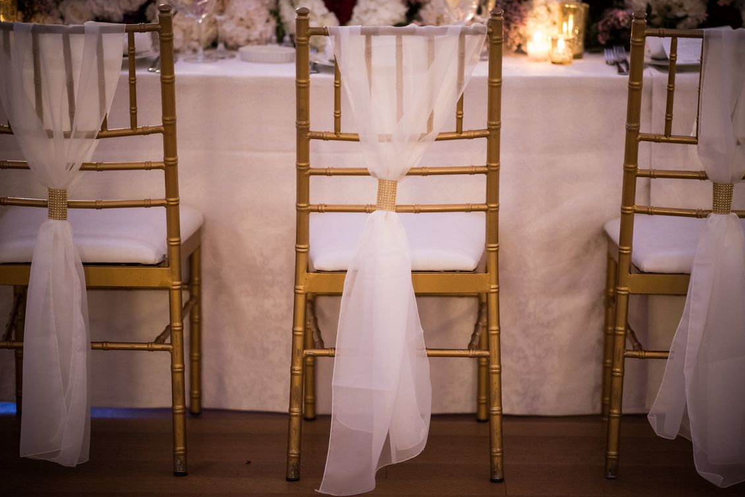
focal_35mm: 111
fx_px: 2298
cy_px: 248
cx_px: 385
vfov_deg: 12.4
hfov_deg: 18.4
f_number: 1.4
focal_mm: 105
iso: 3200
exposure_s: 1/250
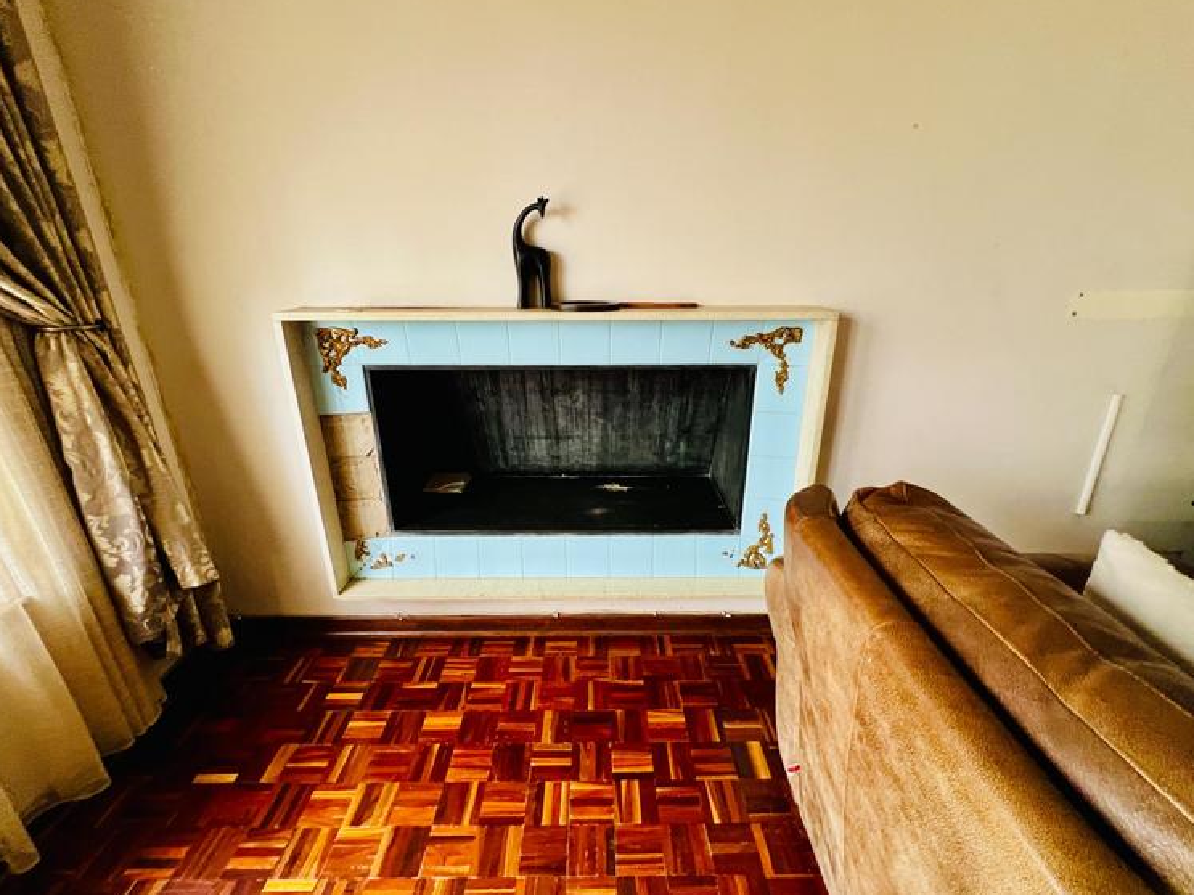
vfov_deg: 85.6
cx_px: 603
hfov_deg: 102.1
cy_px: 435
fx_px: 483
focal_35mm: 14
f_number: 1.8
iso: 250
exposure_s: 1/70
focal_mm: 1.57
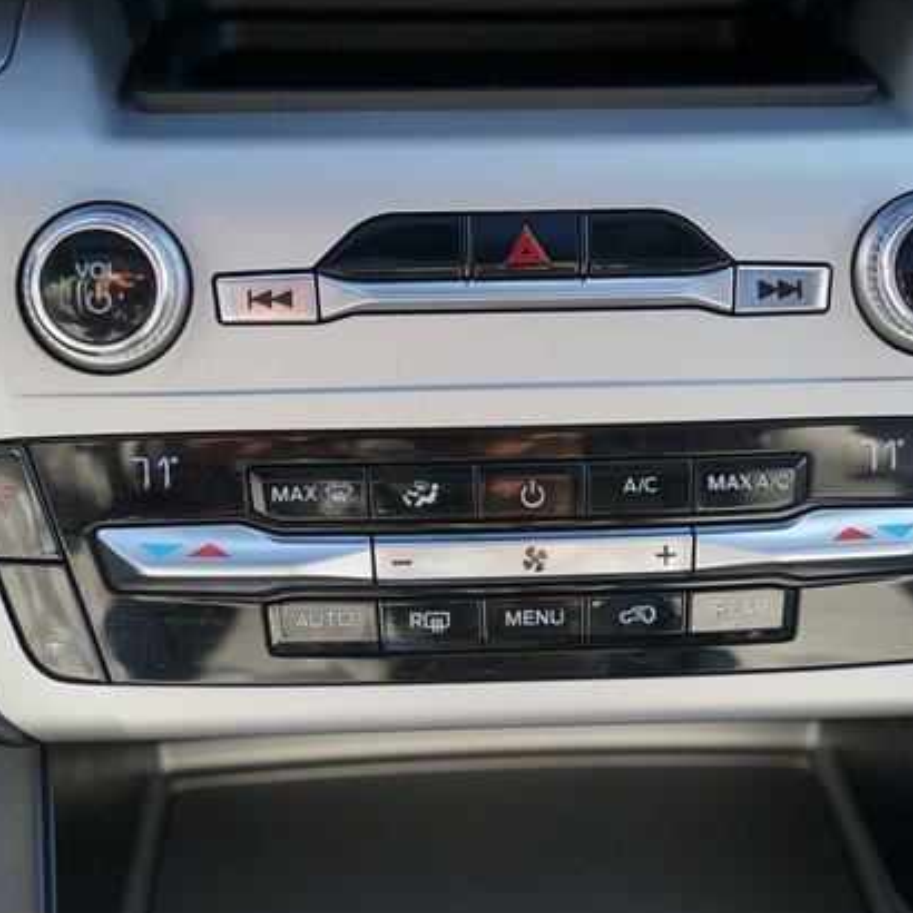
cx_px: 485
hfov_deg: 30.0
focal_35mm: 57
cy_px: 460
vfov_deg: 30.0
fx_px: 1701
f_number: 4
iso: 250
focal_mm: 43
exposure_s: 1/160
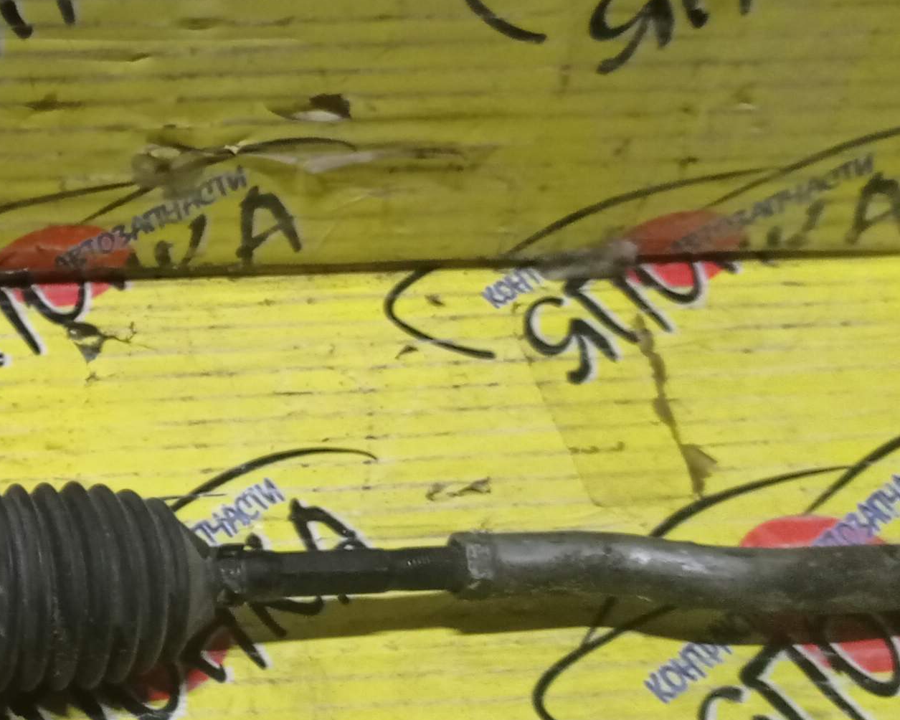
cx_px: -247
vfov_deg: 17.6
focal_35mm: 87
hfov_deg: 20.2
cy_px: 300
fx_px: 2317
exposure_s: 1/25
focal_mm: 4.7
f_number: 1.79
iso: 645
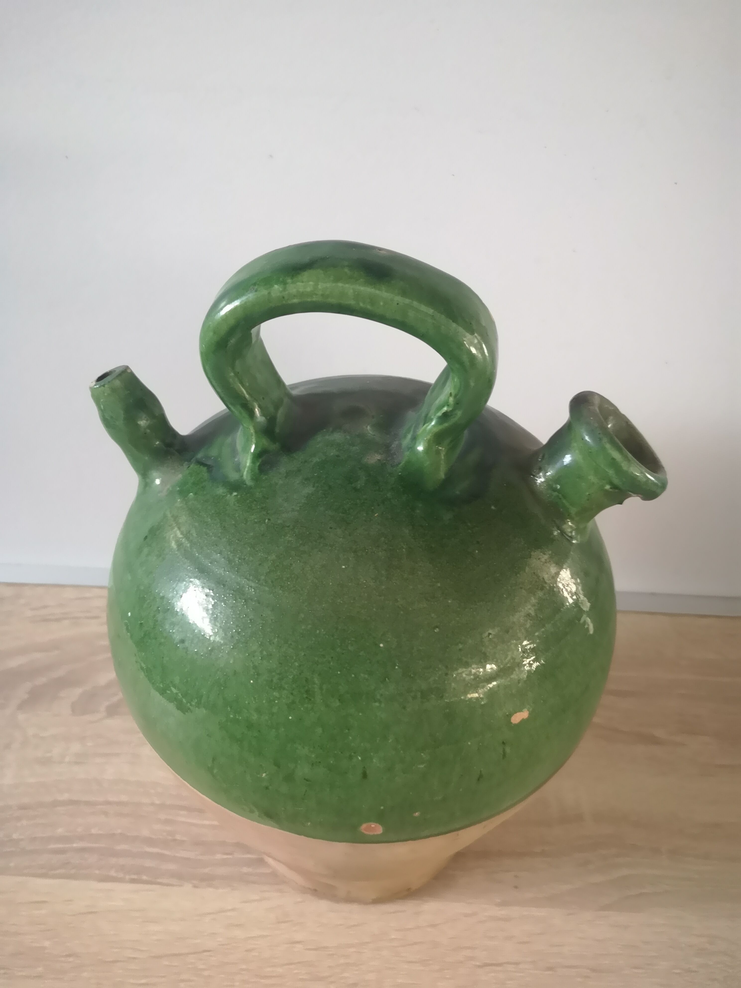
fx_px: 771
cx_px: 370
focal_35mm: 27
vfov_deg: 65.3
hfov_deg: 51.4
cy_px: 494
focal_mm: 3.95
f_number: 1.8
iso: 640
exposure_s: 1/16.7
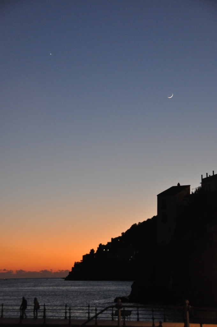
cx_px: 108
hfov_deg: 18.1
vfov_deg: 27.0
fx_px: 680
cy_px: 164
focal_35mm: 75
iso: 1600
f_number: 4.8
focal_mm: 50
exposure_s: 1/30
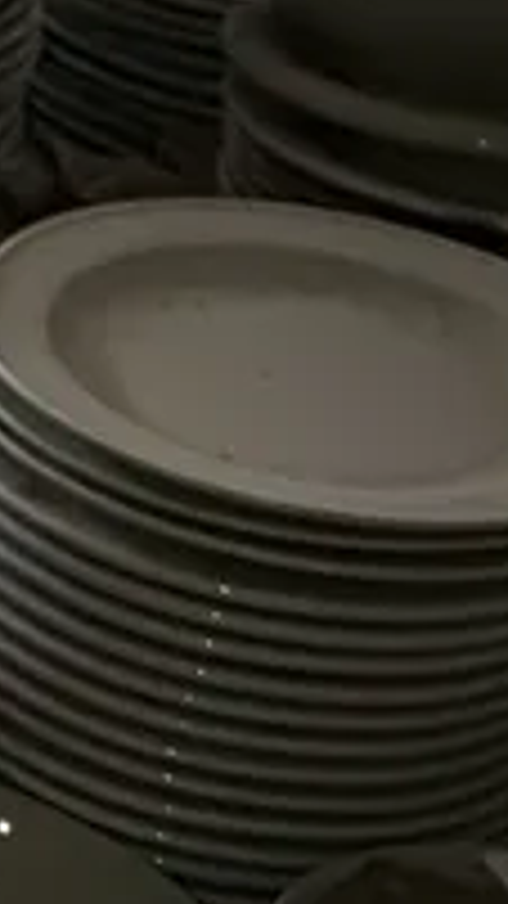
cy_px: 175
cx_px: -1277
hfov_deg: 7.3
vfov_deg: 15.8
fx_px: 3234
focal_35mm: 135
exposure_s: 1/64
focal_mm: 5.7
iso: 125
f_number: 1.5
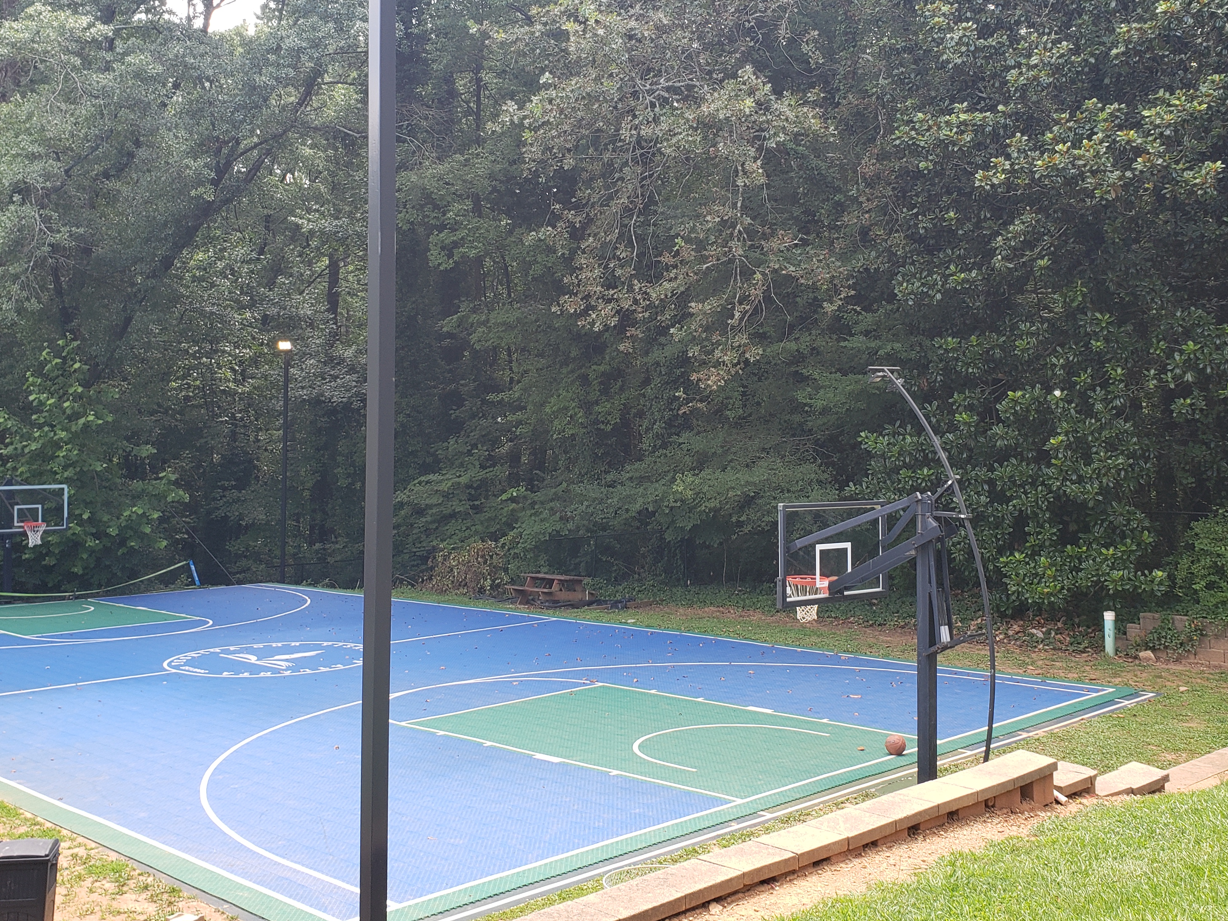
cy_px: 366
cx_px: 622
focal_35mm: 36
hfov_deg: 51.4
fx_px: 1277
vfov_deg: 39.5
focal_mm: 4.3
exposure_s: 1/120
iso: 50
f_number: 2.4
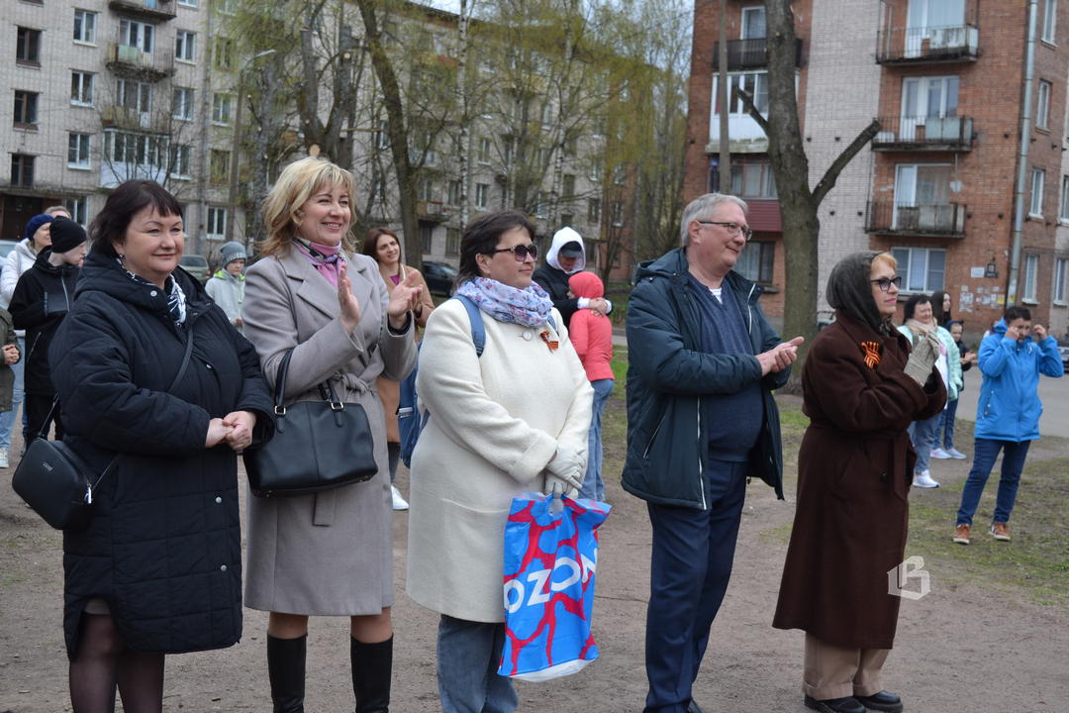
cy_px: 356
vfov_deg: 29.9
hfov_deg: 43.6
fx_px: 1336
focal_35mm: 45
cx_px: 534
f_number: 5.6
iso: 100
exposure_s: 1/125
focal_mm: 30
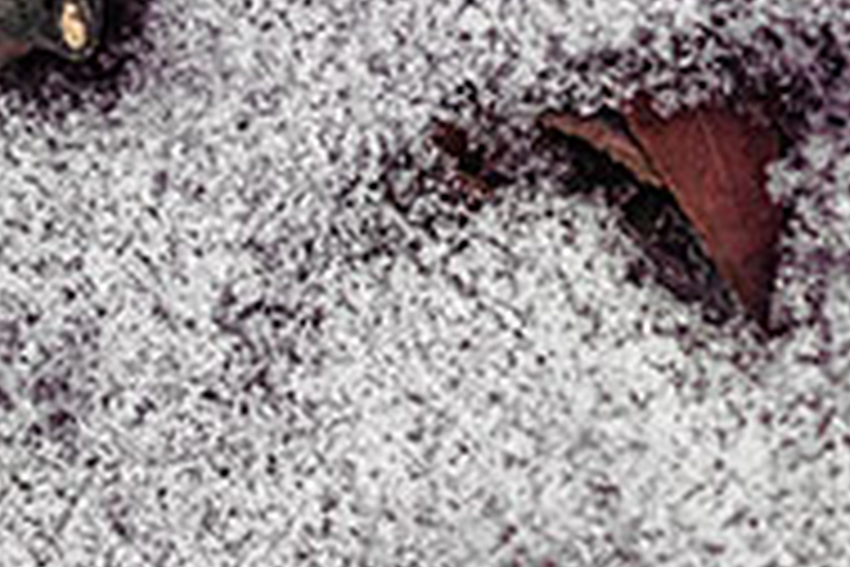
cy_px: 596
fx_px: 13150
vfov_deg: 2.5
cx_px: 396
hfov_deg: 3.7
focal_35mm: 557
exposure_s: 1/250
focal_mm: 210
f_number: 6
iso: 110
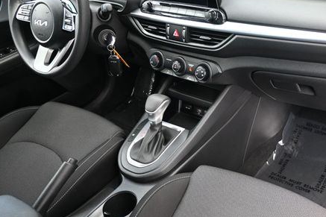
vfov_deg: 32.0
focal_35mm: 42
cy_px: 92
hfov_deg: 45.5
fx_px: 378
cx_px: 233
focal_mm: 19
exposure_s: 1/125
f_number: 3.8
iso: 720
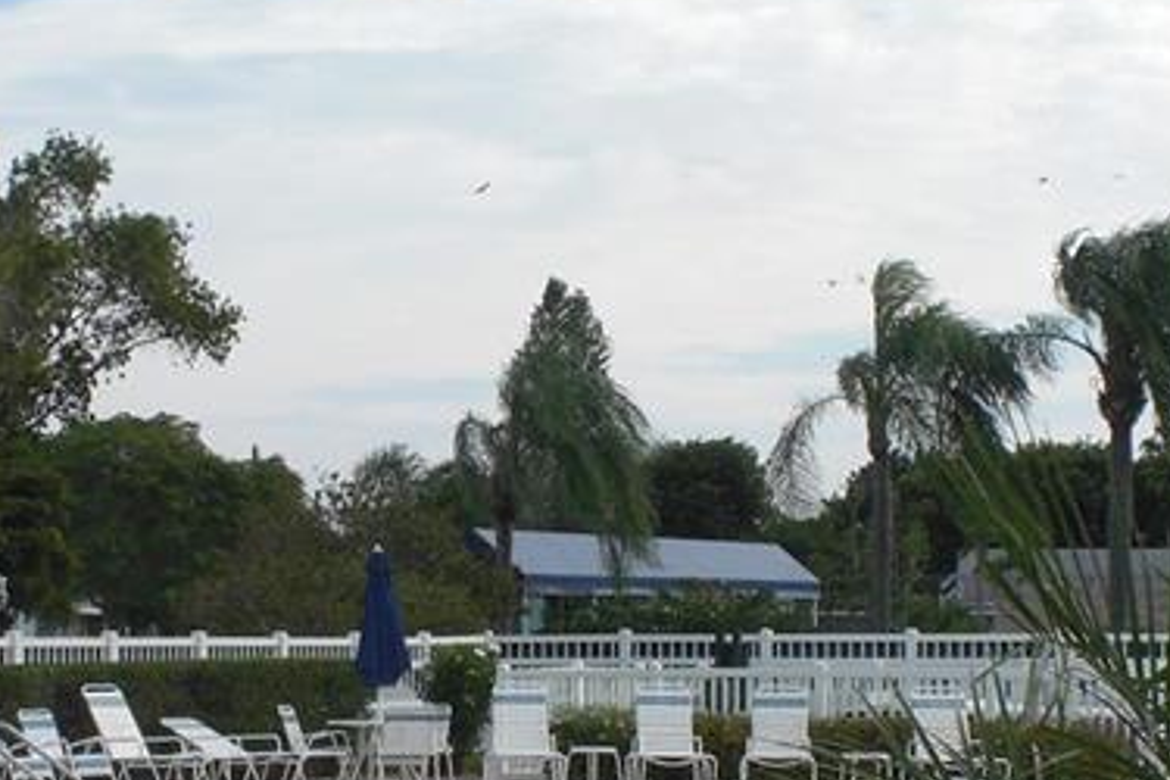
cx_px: 515
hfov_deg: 18.9
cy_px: 752
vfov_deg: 12.6
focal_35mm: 108
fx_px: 3510
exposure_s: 1/320
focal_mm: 6.3
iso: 64
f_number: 5.6
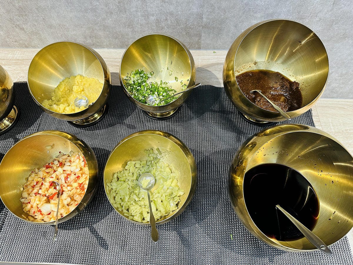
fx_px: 245
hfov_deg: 71.6
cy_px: 132
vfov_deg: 56.8
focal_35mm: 24
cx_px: 176
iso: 250
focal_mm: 6.86
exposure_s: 1/60
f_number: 1.78
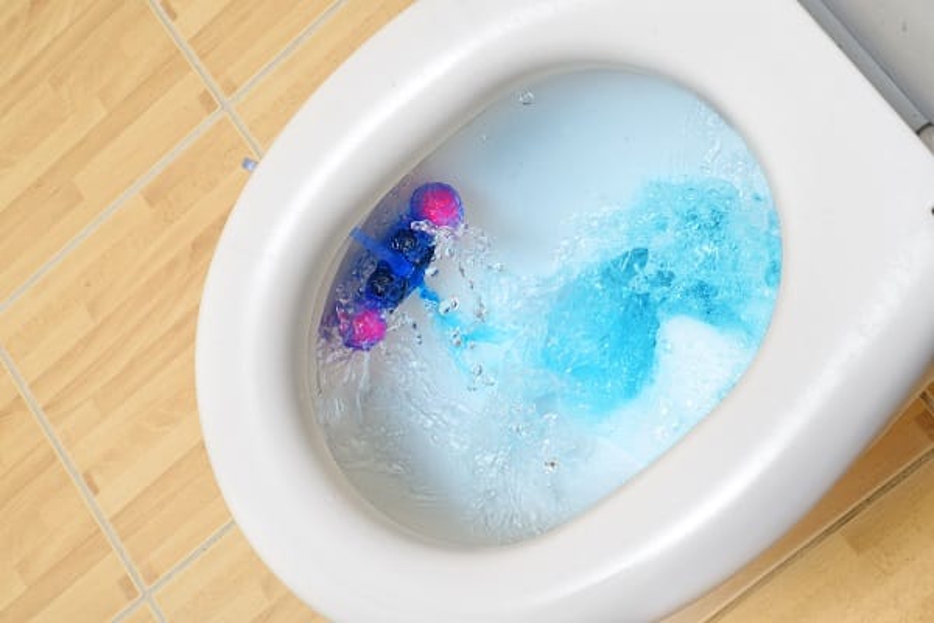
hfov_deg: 33.4
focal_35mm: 60
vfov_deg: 22.6
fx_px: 1557
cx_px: 467
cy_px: 312
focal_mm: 60
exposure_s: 1/125
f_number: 16
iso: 100
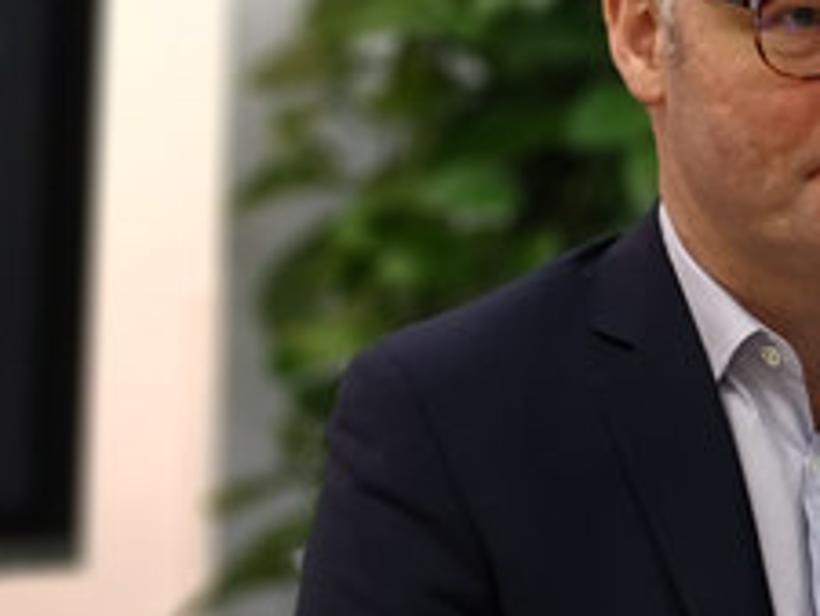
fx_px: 2157
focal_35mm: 91
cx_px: 878
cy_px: 306
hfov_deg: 20.6
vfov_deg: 16.3
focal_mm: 3.95
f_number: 0.95
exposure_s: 1/33.3
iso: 160
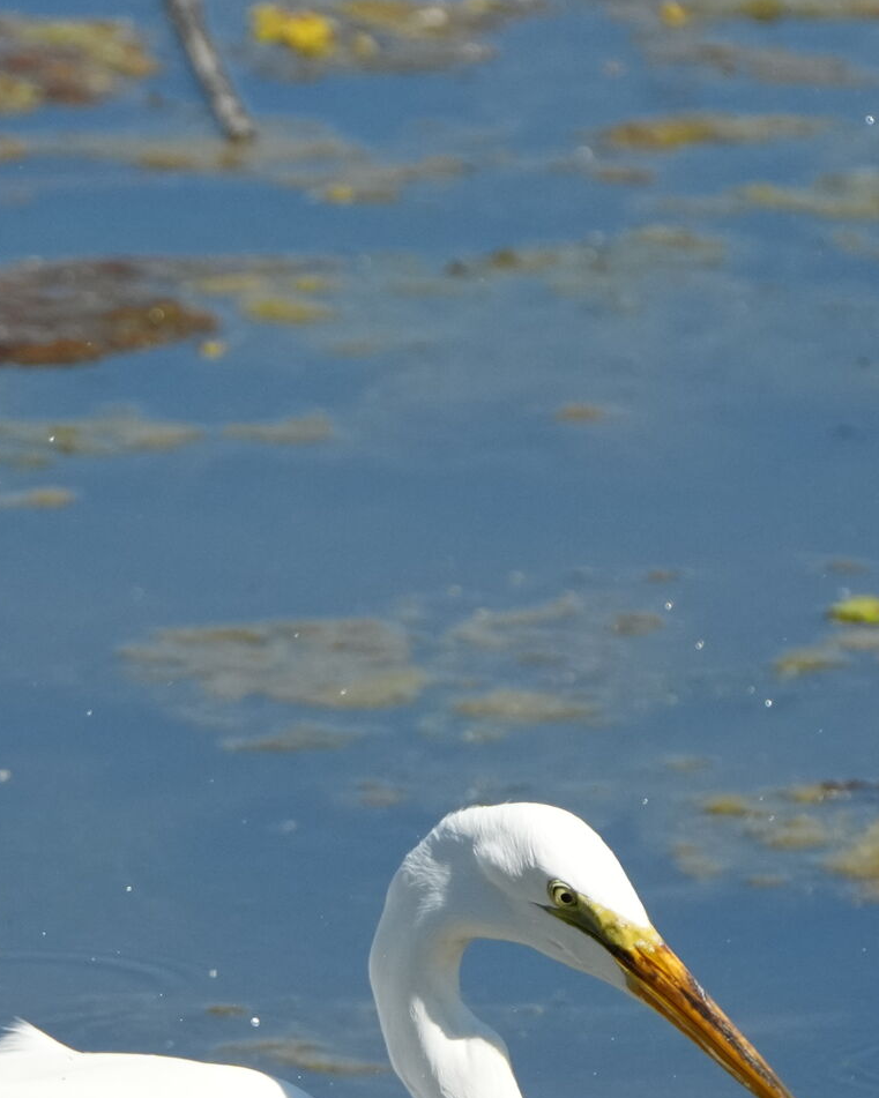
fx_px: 39081
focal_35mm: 1202
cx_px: 315
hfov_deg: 1.3
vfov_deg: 1.6
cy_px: 1373
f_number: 6.3
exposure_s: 1/2500
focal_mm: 282
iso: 800
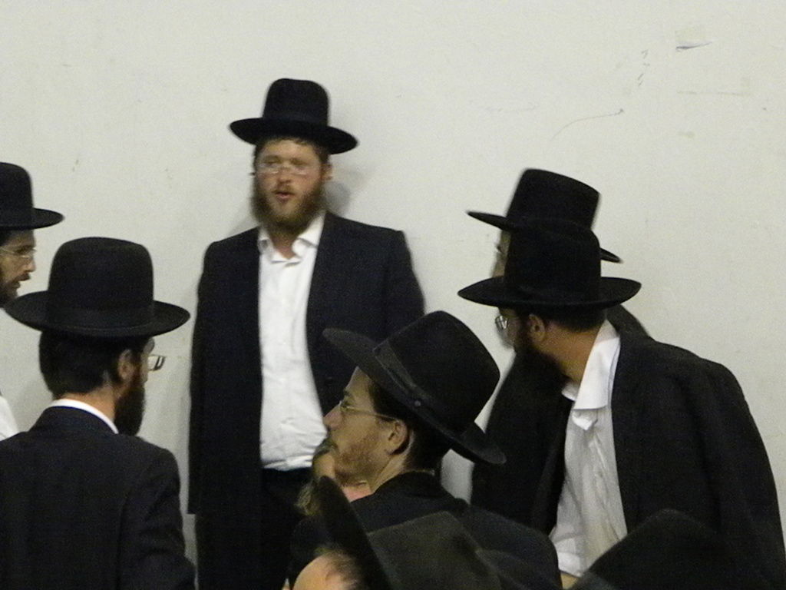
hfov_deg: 10.8
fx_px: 4155
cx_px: 393
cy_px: 295
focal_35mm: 183
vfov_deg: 8.1
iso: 3200
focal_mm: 33.1
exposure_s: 1/47.5
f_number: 5.2
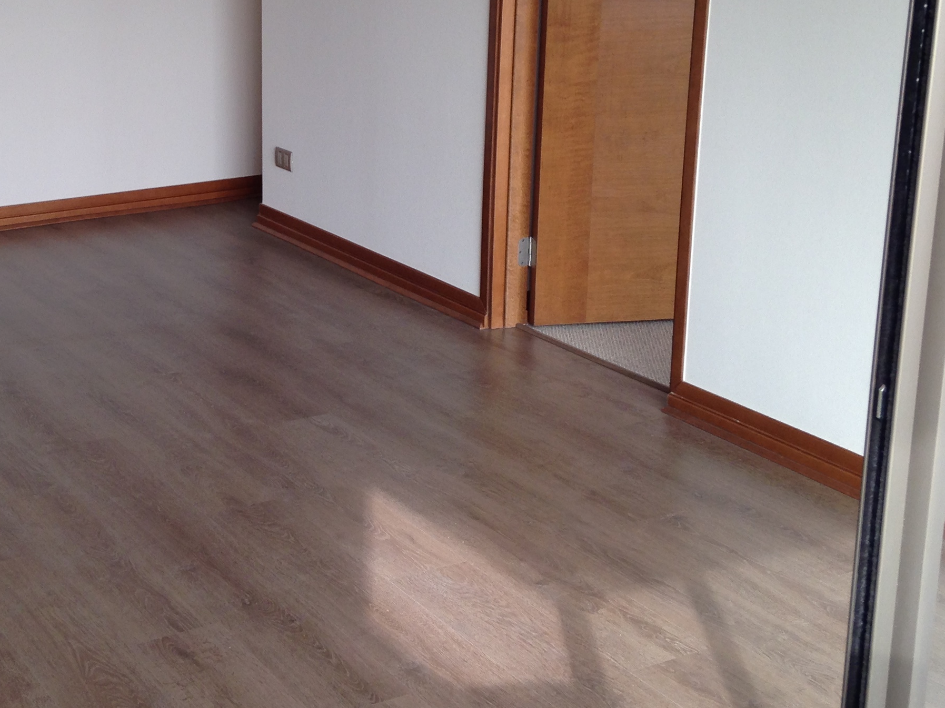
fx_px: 1638
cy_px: 236
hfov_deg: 31.5
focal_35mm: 60
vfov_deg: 24.3
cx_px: 216
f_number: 2.4
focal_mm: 4.12
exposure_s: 1/134
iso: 50
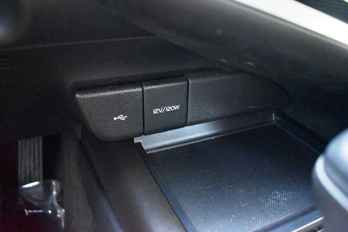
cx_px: 174
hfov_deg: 61.9
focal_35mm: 30
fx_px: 290
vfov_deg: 43.6
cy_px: 116
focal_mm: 20
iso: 9000
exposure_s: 1/125
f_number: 3.5
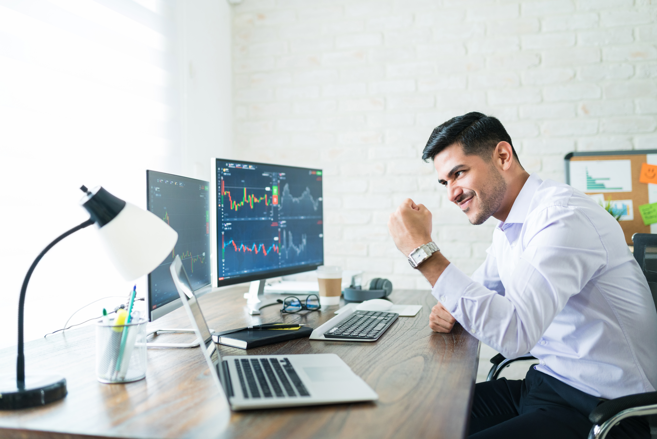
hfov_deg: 54.4
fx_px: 639
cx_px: 328
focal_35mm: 35
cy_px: 220
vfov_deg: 37.9
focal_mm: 35
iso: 800
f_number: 1.8
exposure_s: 1/100
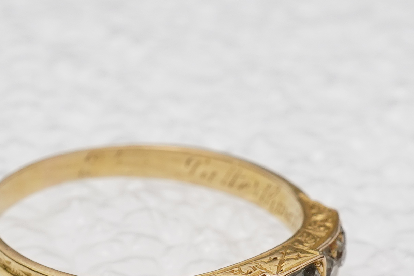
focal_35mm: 146
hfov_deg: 14.1
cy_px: 280
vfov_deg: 9.3
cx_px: 205
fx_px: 1679
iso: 400
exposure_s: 1/125
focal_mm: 30
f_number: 20
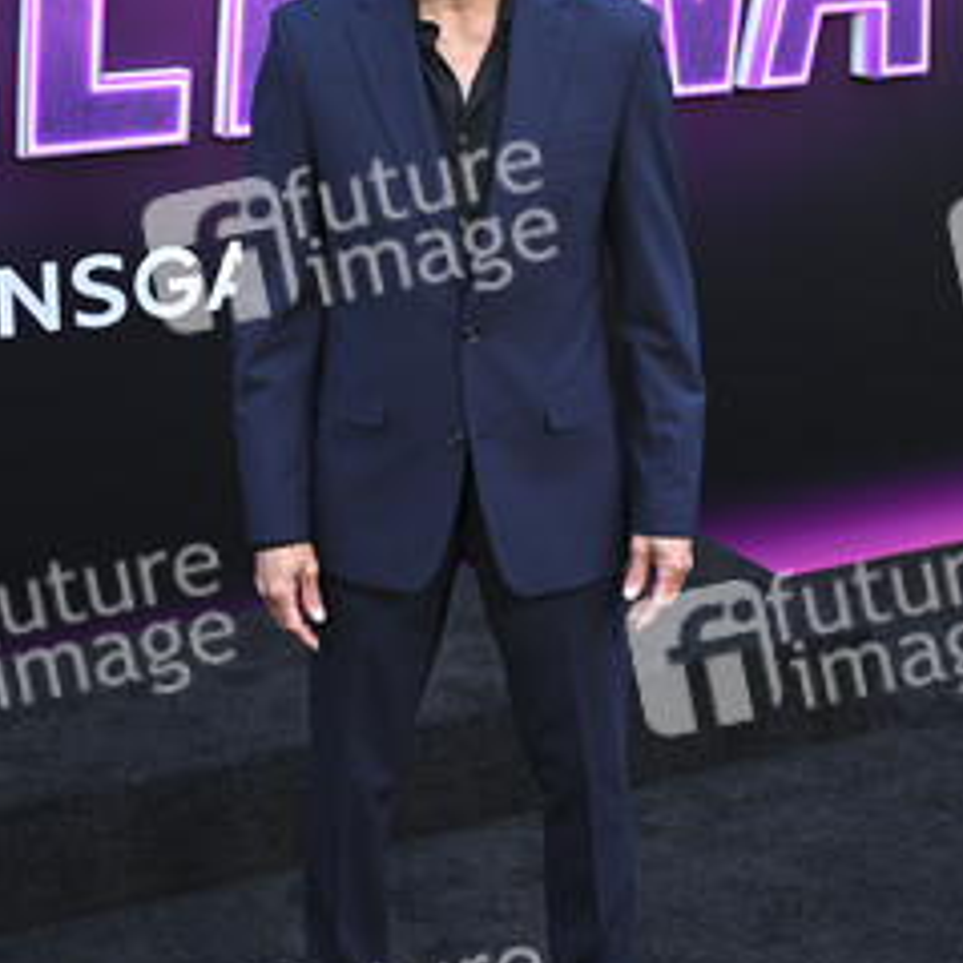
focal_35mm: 61
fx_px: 1920
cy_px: 439
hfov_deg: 28.2
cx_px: 467
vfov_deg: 28.1
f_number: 5.6
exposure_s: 1/320
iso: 1600
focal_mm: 43
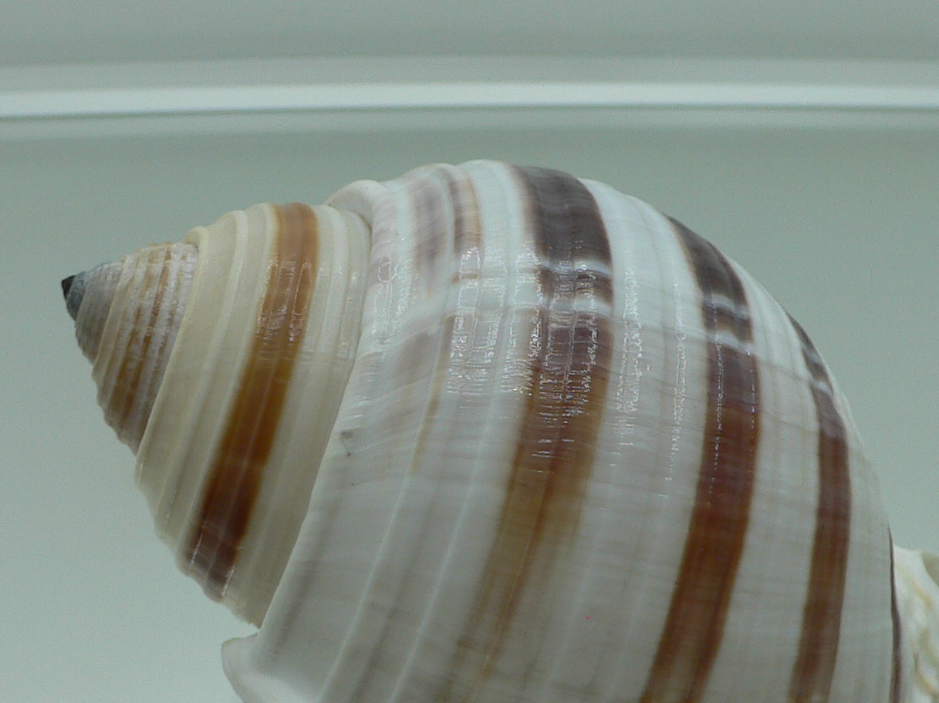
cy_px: 503
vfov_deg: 25.0
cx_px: 501
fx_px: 1573
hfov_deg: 33.2
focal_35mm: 58
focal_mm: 4.6
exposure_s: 1/80
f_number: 2.8
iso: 80
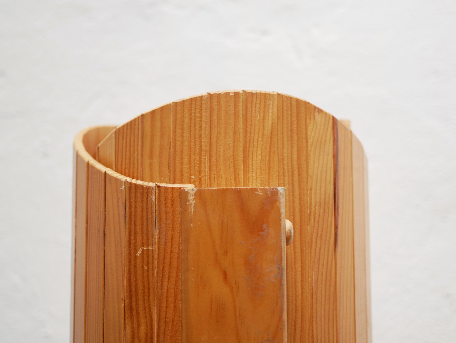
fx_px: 606
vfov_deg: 31.5
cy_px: 173
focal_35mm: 46
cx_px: 217
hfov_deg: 41.2
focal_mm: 20
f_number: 1.7
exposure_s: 1/60
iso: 400
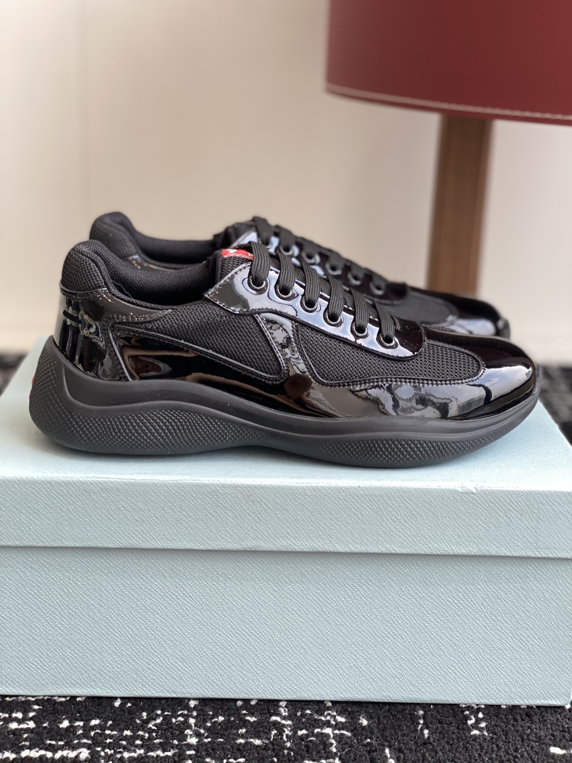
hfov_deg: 28.0
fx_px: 1146
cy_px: 382
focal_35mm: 52
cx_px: 286
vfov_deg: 36.8
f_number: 2
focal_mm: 6
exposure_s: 1/122
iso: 40
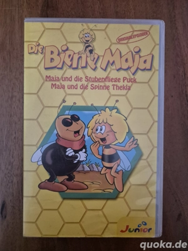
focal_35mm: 23
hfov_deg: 58.9
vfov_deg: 73.9
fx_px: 167
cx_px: 94
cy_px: 126
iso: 2000
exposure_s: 1/100
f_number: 1.8
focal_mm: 5.4
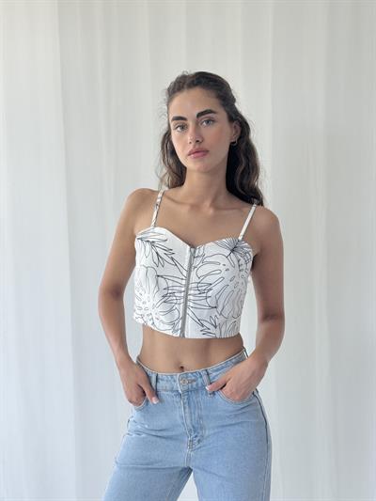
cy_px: 250
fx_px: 695
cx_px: 188
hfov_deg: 30.3
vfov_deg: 39.6
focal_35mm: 48
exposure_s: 1/121
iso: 80
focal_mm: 6.76
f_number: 1.78
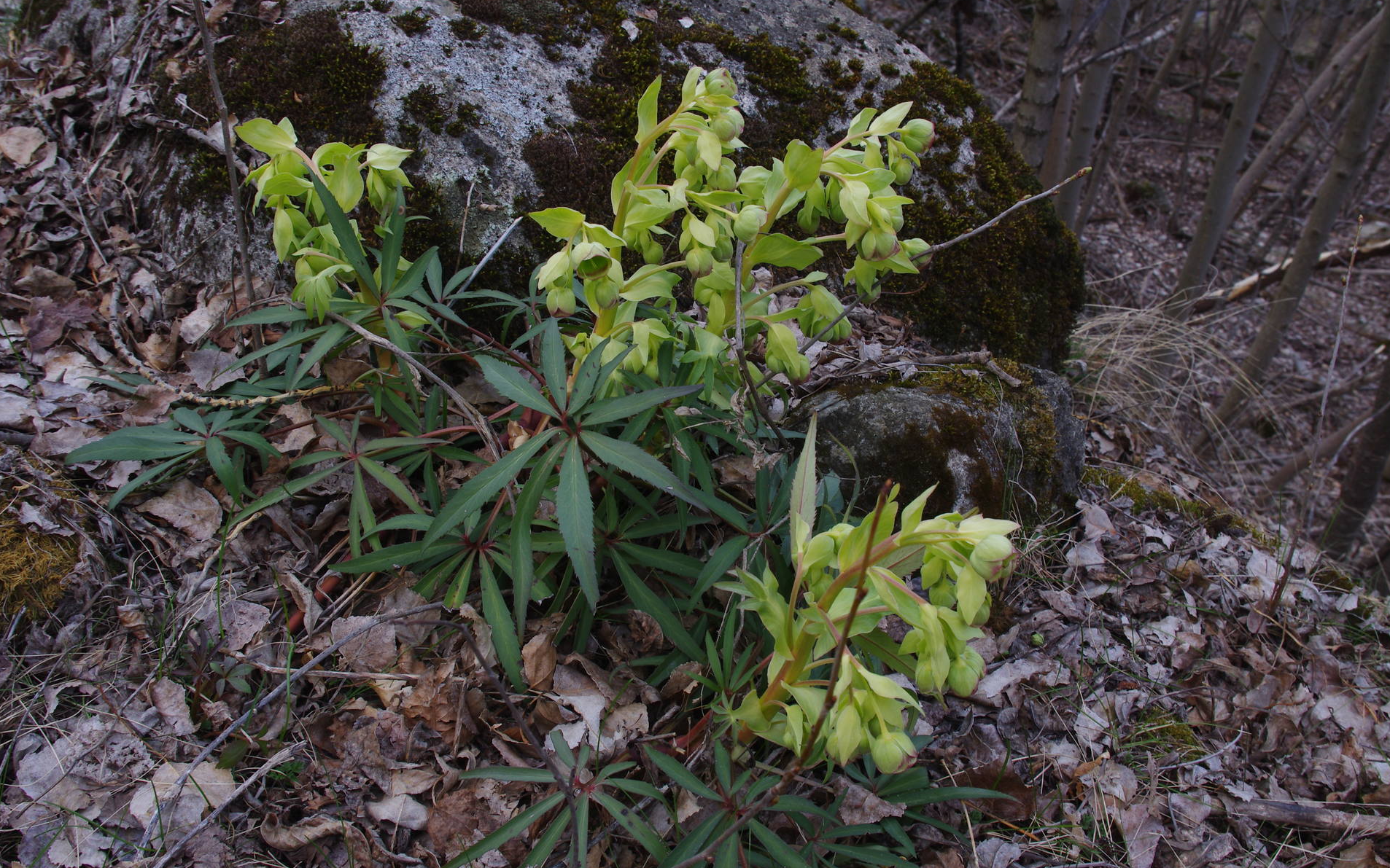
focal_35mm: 40
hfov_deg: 49.3
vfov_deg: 32.0
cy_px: 425
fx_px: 1515
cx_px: 698
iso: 200
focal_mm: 26.25
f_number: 10
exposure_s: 1/50
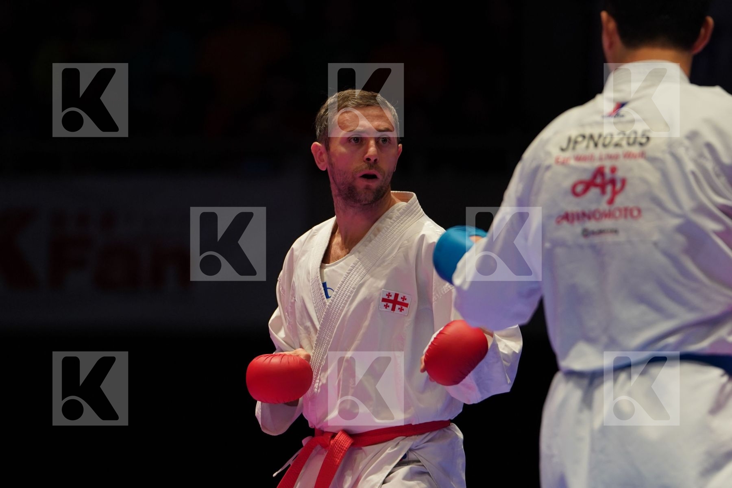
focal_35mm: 295
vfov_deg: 4.7
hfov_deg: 7.0
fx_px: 5998
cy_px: 244
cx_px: 366
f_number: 2.8
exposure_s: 1/1000
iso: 1250
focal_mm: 197
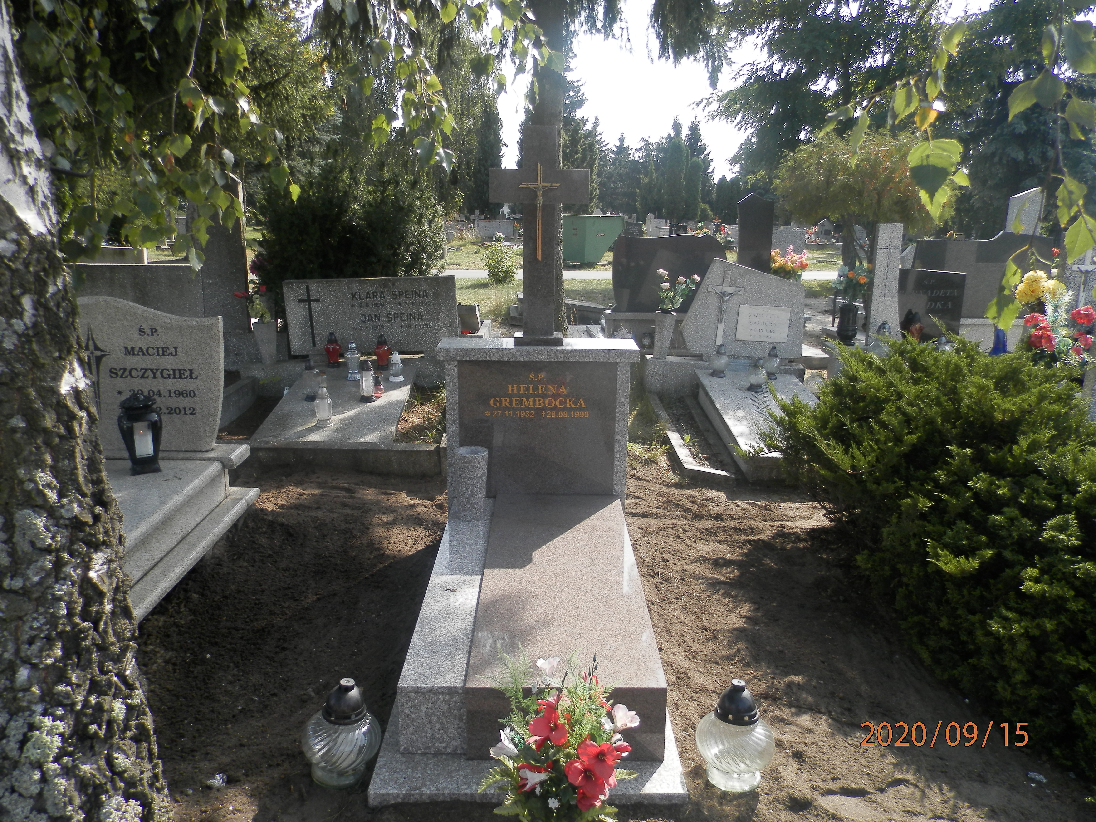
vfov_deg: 54.9
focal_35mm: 25
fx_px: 792
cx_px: 548
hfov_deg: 69.4
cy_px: 411
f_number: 3.1
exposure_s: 1/400
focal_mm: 4.5
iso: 80
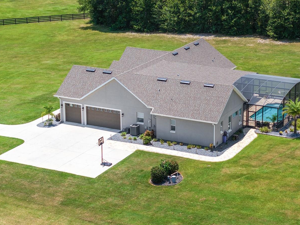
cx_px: 168
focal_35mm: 94
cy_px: 106
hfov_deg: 20.9
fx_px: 815
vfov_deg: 15.7
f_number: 2.8
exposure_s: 1/800
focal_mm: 19.35
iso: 100
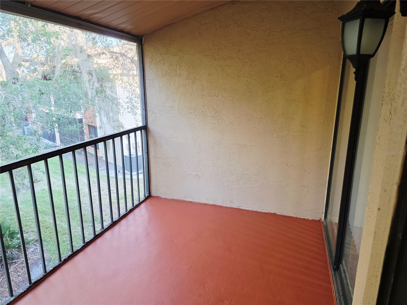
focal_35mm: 23
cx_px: 204
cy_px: 152
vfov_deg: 58.9
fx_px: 270
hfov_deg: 73.9
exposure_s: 1/120
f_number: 1.7
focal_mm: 6.3
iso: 200
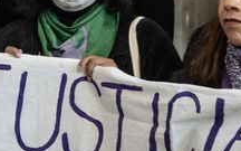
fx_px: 1484
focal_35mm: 226
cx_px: -238
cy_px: 22
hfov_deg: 8.8
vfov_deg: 5.8
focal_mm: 40
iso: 3200
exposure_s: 1/160
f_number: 5
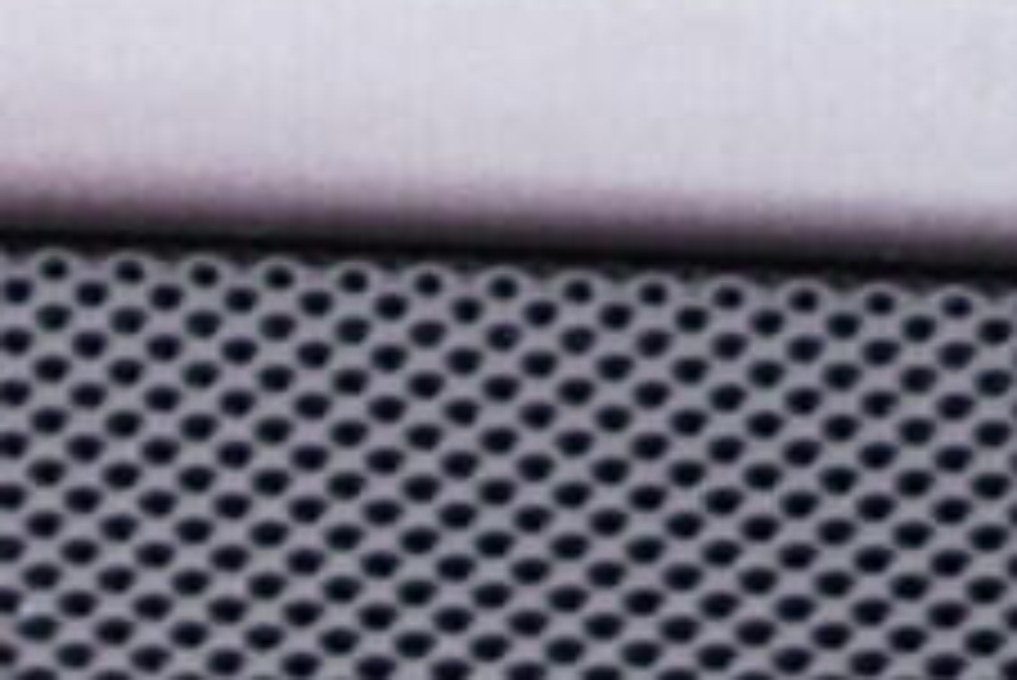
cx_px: -612
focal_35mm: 163
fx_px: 4608
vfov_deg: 8.2
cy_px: 1115
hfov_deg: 11.9
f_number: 2.8
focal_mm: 24
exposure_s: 1/40
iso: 125
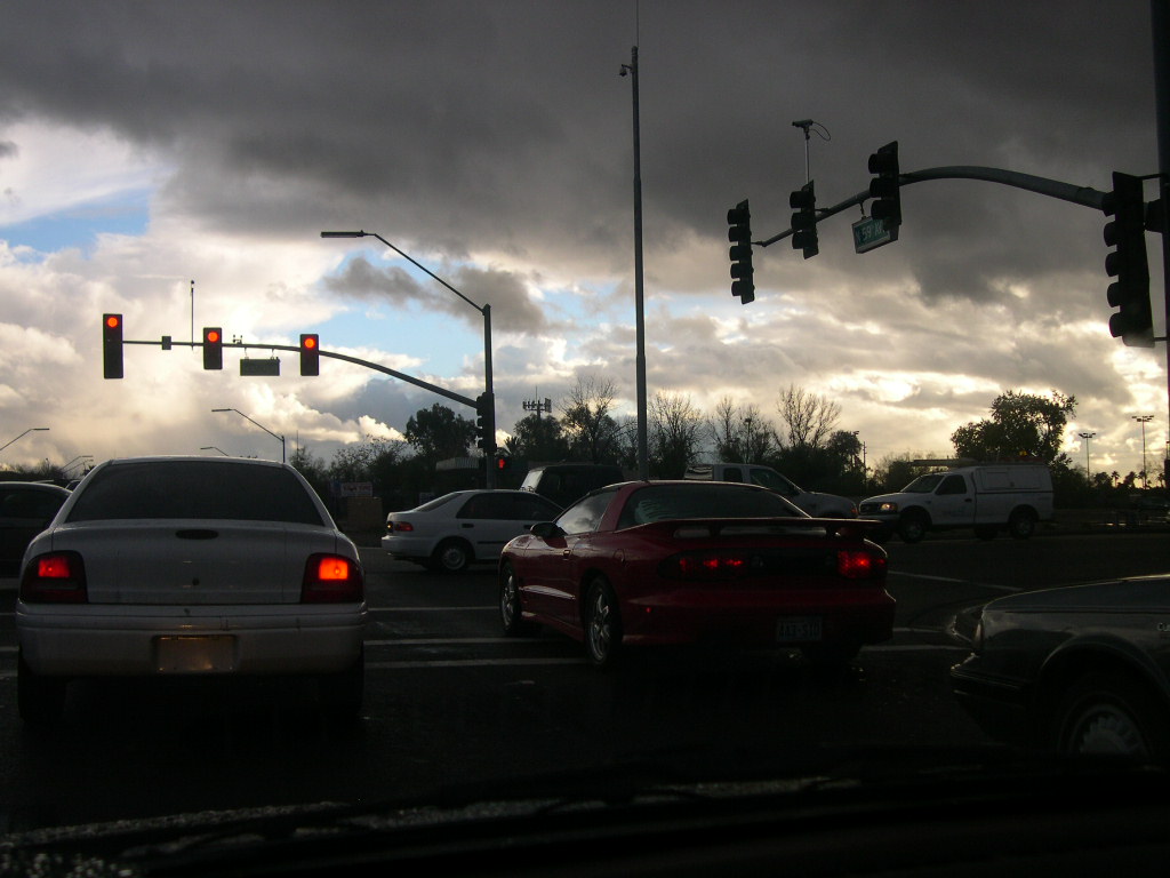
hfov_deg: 49.0
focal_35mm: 38
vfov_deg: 37.7
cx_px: 585
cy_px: 439
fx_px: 1284
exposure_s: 1/579
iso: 100
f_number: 2.8
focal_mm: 8
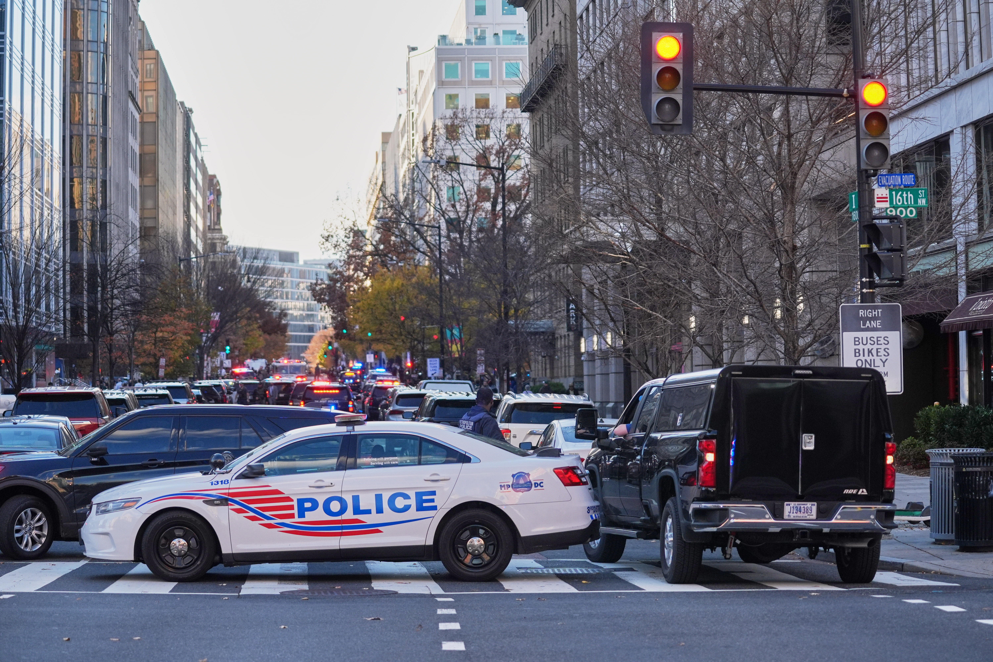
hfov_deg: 20.2
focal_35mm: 101
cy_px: 331
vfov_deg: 13.6
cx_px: 496
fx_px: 2786
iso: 800
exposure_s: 1/2500
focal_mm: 101
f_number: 4
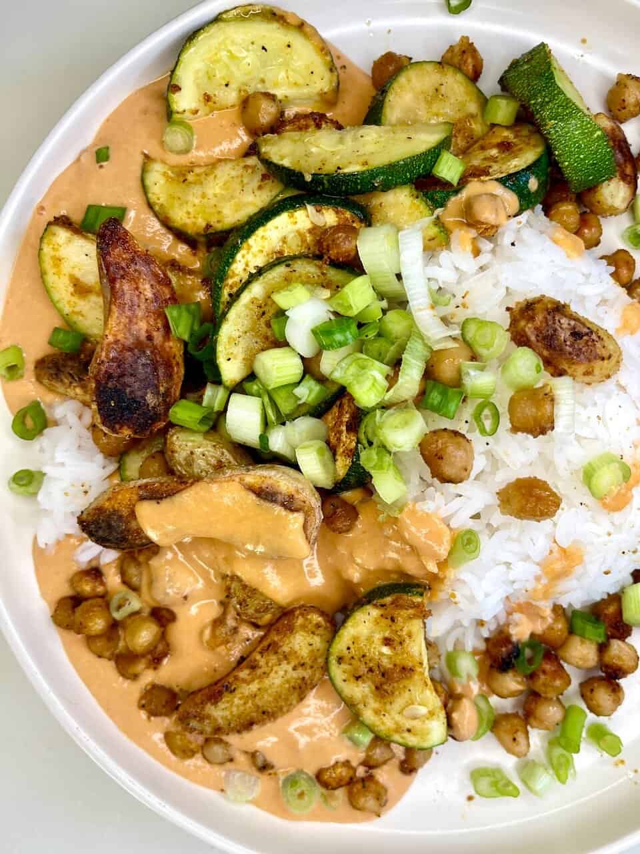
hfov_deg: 54.9
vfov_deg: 69.4
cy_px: 427
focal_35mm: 25
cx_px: 320
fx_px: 616
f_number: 1.6
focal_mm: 5.1
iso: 64
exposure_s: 1/120
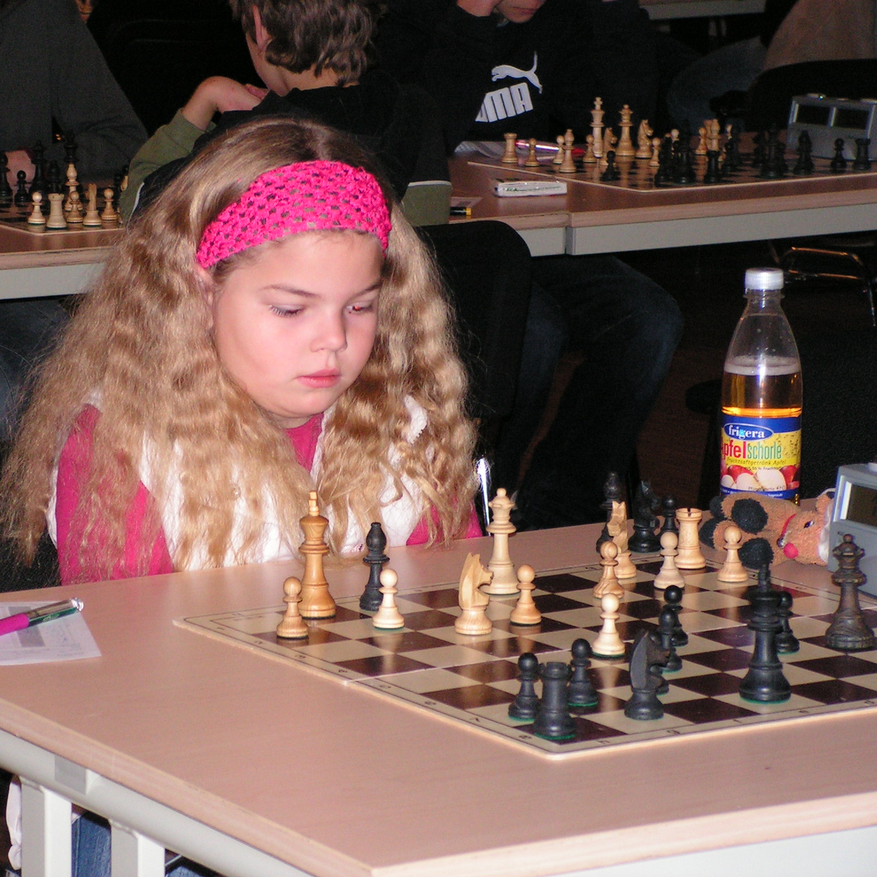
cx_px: 303
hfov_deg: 13.0
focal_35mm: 134
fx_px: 3841
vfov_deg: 13.0
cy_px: 436
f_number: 3.4
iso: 200
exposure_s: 1/100
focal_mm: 18.9
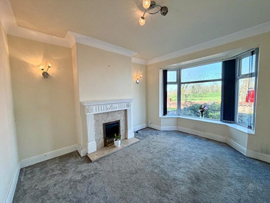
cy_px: 102
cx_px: 135
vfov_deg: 85.7
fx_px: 109
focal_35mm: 14
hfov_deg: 102.1
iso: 100
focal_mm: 2.22
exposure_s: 1/100
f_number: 2.2
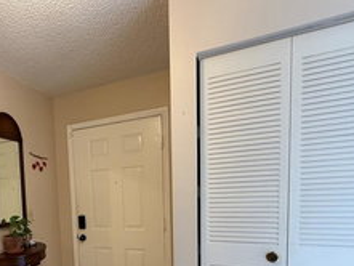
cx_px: 70
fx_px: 276
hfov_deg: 60.0
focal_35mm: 27
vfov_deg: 48.1
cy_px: 218
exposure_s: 1/60
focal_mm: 2.22
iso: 250
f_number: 2.2
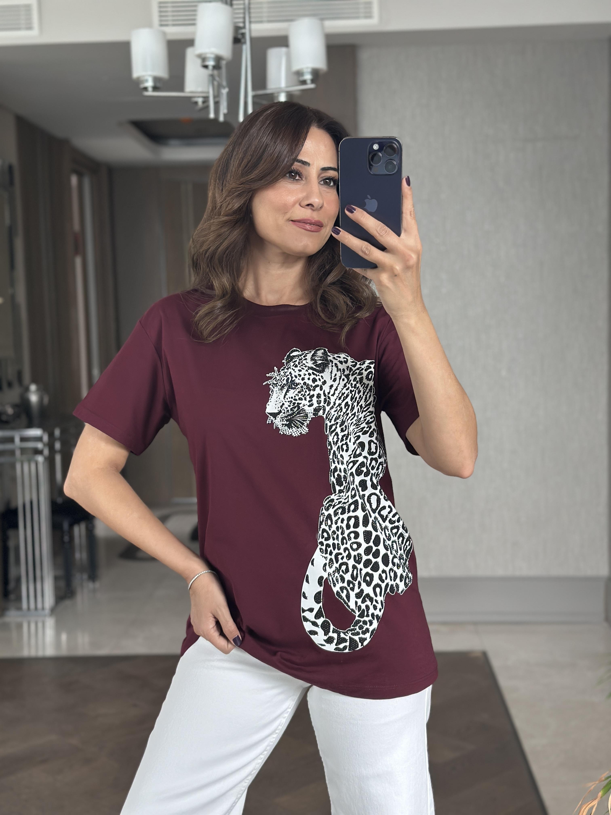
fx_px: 1130
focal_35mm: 48
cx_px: 306
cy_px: 408
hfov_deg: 30.3
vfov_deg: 39.7
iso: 250
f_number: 1.78
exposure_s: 1/60
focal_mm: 6.86
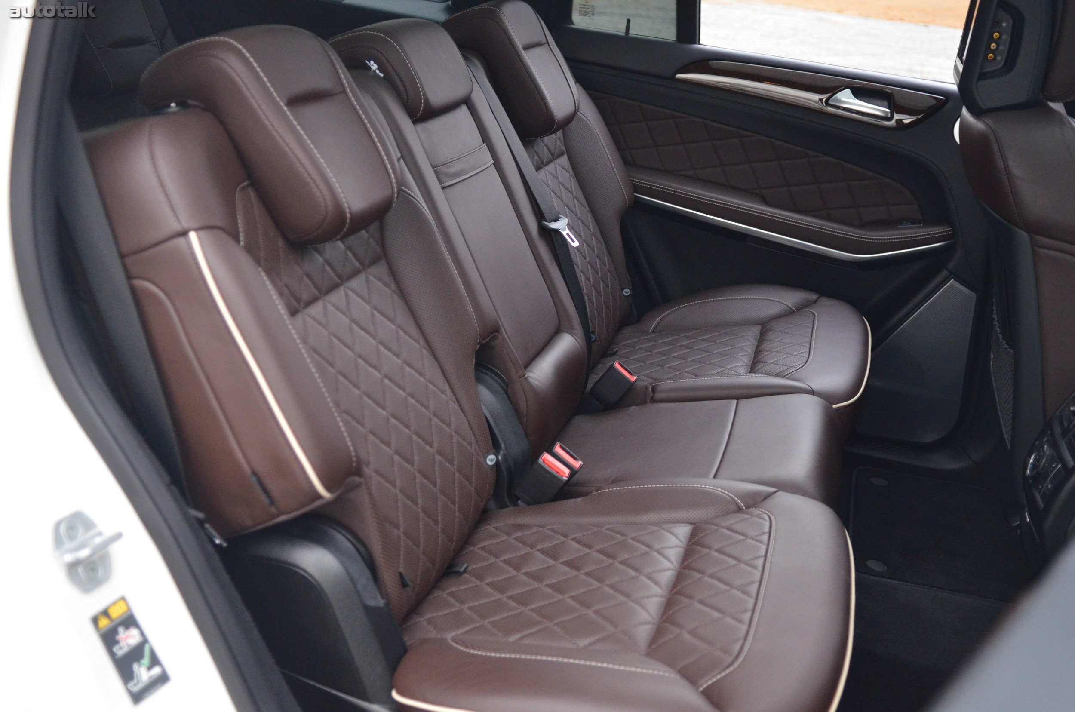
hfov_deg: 53.2
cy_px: 356
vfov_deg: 36.7
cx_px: 538
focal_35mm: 36
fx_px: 1073
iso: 1600
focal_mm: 24
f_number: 2.8
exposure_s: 1/500
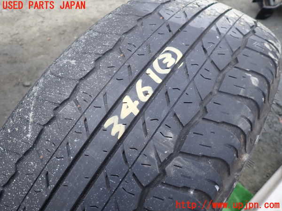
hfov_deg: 69.4
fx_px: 204
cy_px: 106
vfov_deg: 54.9
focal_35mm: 25
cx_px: 141
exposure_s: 1/60
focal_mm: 4.5
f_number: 2
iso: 100
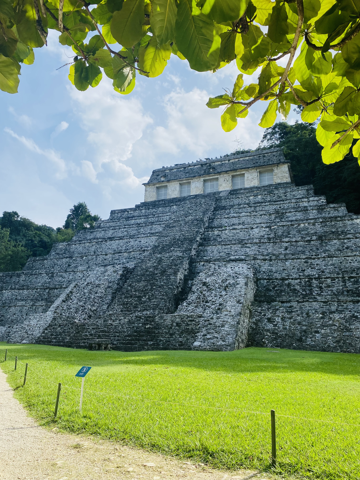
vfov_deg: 67.3
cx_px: 180
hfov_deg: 53.1
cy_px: 240
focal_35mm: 26
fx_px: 361
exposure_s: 1/3125
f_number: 1.8
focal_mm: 4.25
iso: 32
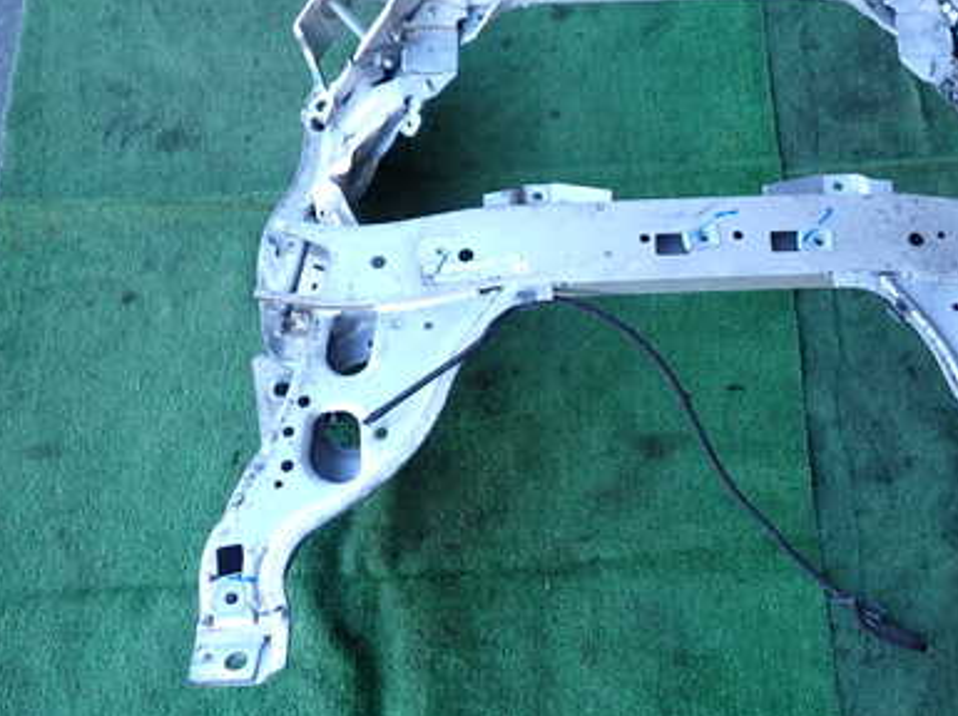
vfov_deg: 36.7
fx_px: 1078
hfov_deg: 46.6
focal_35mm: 39
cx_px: 689
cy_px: 313
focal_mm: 4.5
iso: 125
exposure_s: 1/125
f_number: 2
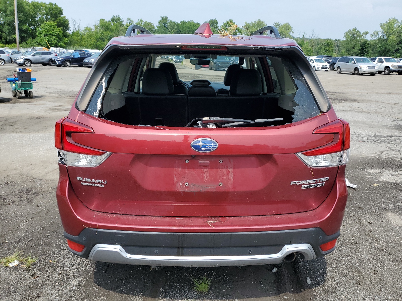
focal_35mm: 26
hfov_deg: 67.3
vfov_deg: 53.1
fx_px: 302
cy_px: 150
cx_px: 201
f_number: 1.5
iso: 50
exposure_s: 1/2000
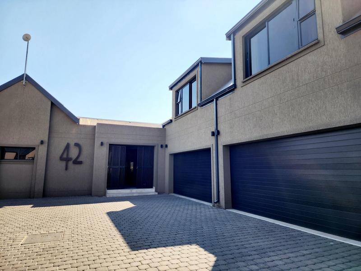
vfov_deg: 58.9
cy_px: 136
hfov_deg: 73.9
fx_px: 240
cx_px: 180
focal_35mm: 23
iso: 12
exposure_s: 1/1000
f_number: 1.8
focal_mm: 6.4
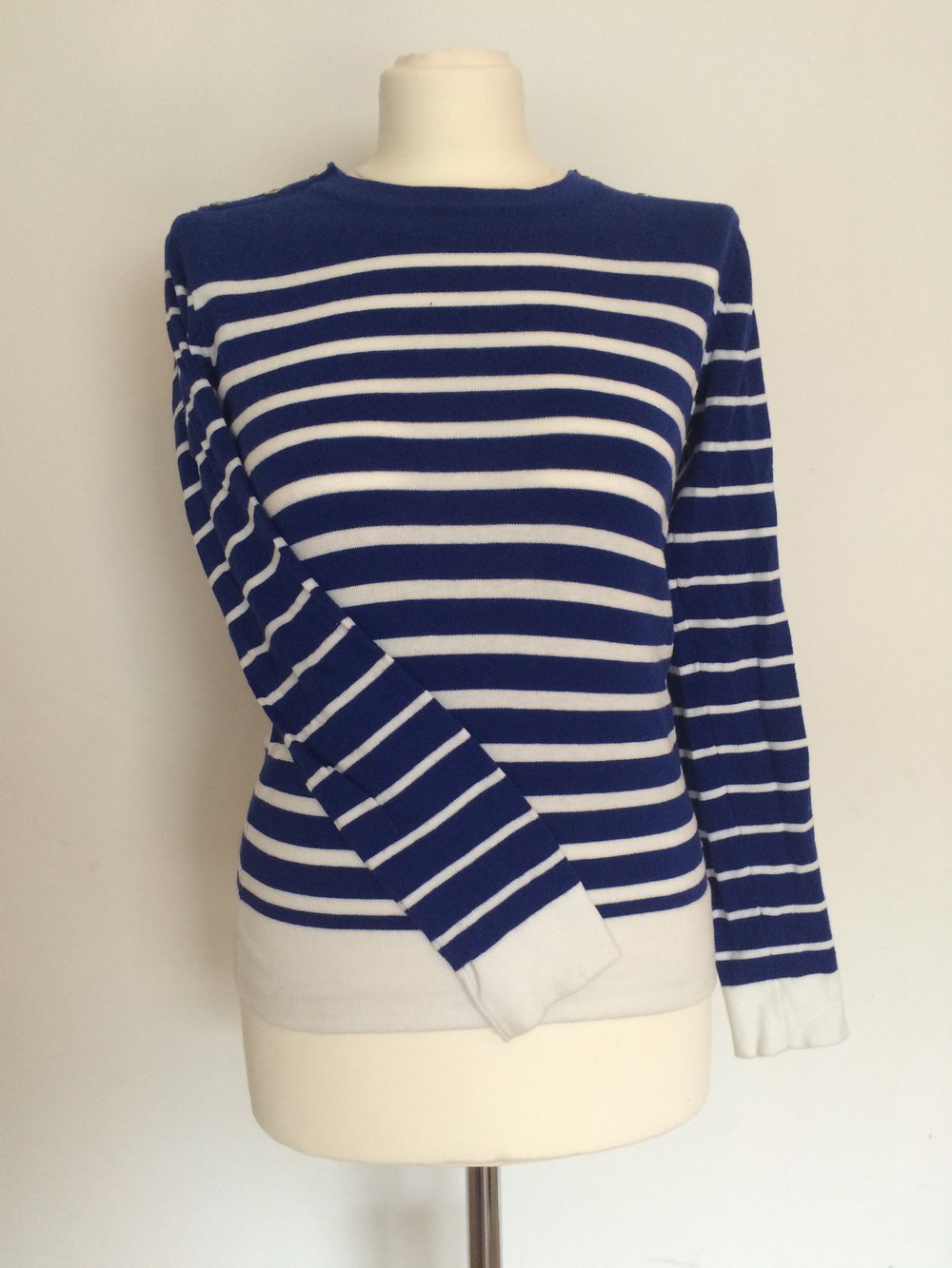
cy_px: 634
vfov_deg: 61.7
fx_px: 1063
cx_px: 476
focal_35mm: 29
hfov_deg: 48.2
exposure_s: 1/30
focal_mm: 4.15
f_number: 2.2
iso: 125
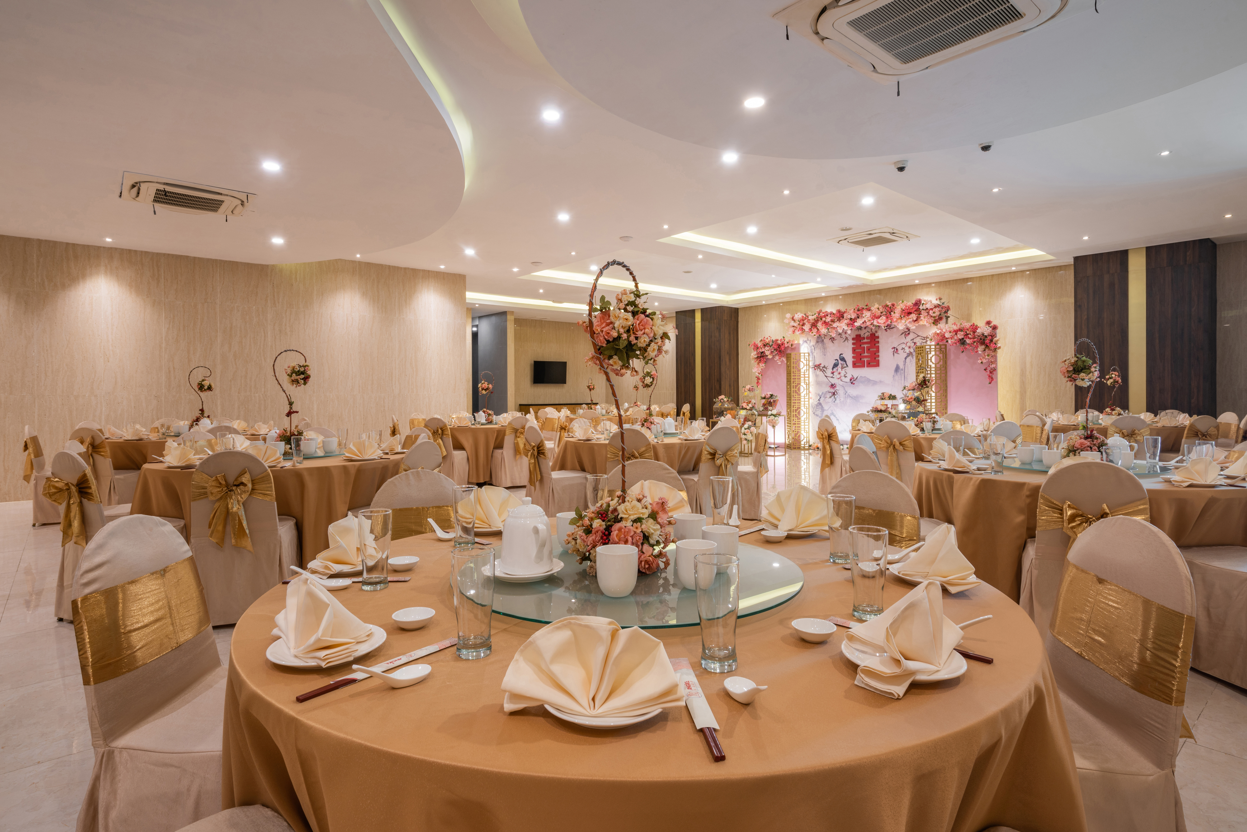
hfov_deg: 90.0
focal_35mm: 18
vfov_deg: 67.4
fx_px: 624
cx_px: 624
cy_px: 416
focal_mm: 18
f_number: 13
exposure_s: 2
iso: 100
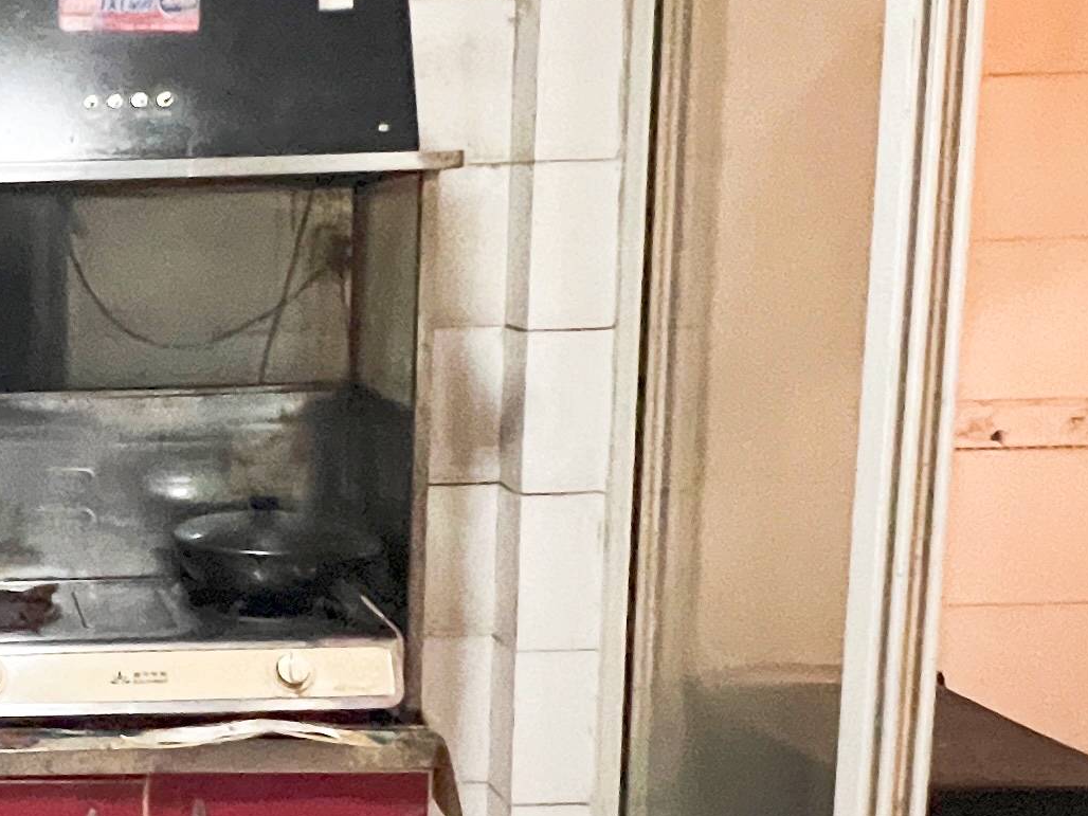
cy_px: 509
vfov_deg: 28.5
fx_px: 1603
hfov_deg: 32.9
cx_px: -108
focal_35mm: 51
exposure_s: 1/34
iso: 800
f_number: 1.8
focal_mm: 1.57
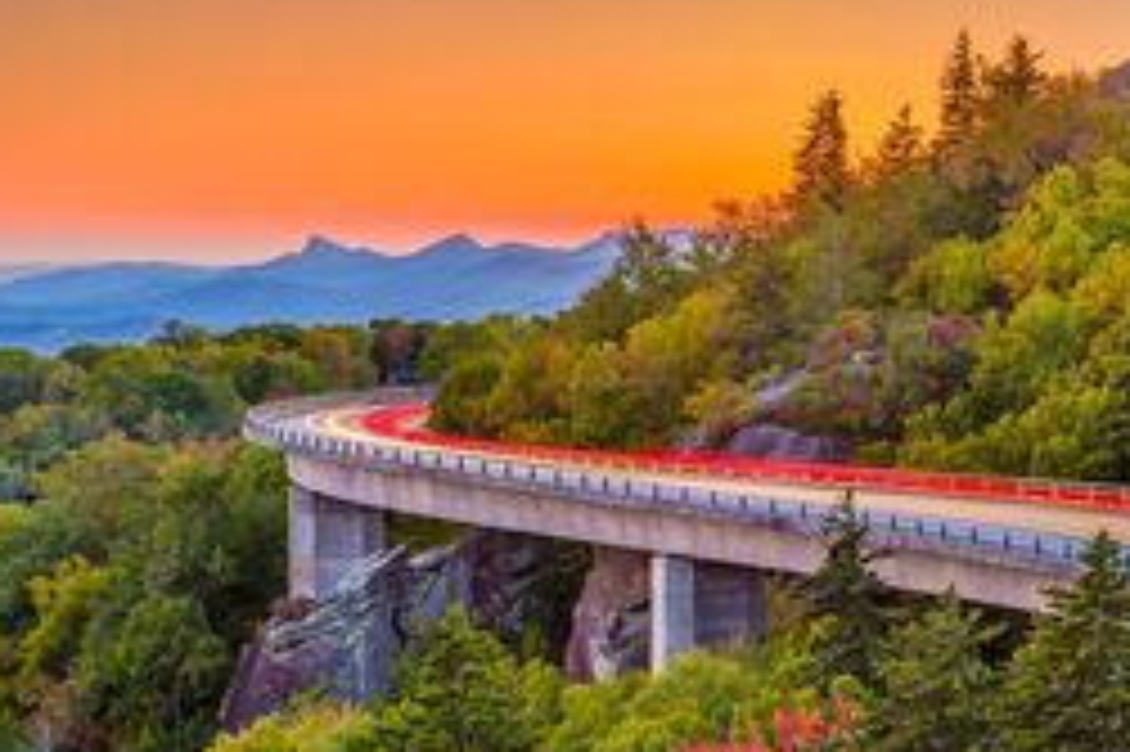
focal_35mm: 99
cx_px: 878
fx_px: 3105
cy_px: 570
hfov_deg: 20.4
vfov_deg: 13.8
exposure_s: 17
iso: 64
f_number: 11
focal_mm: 62
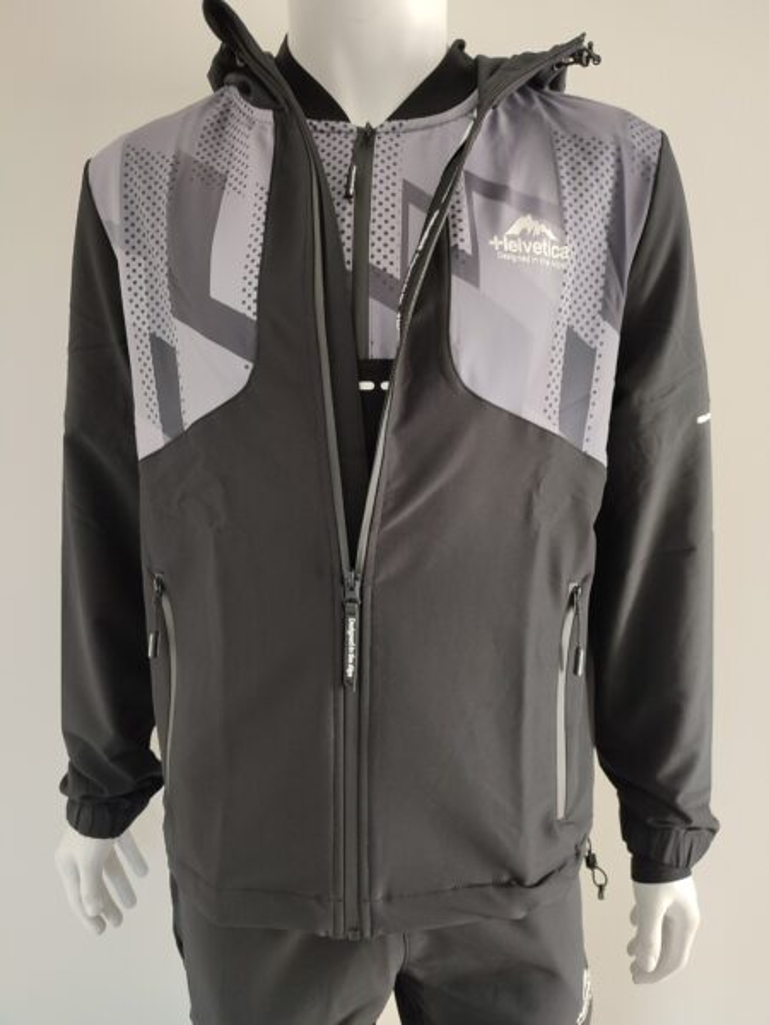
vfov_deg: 69.4
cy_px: 512
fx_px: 741
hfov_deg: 54.9
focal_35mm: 25
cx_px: 384
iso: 346
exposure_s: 1/33
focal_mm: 6.04
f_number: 1.9
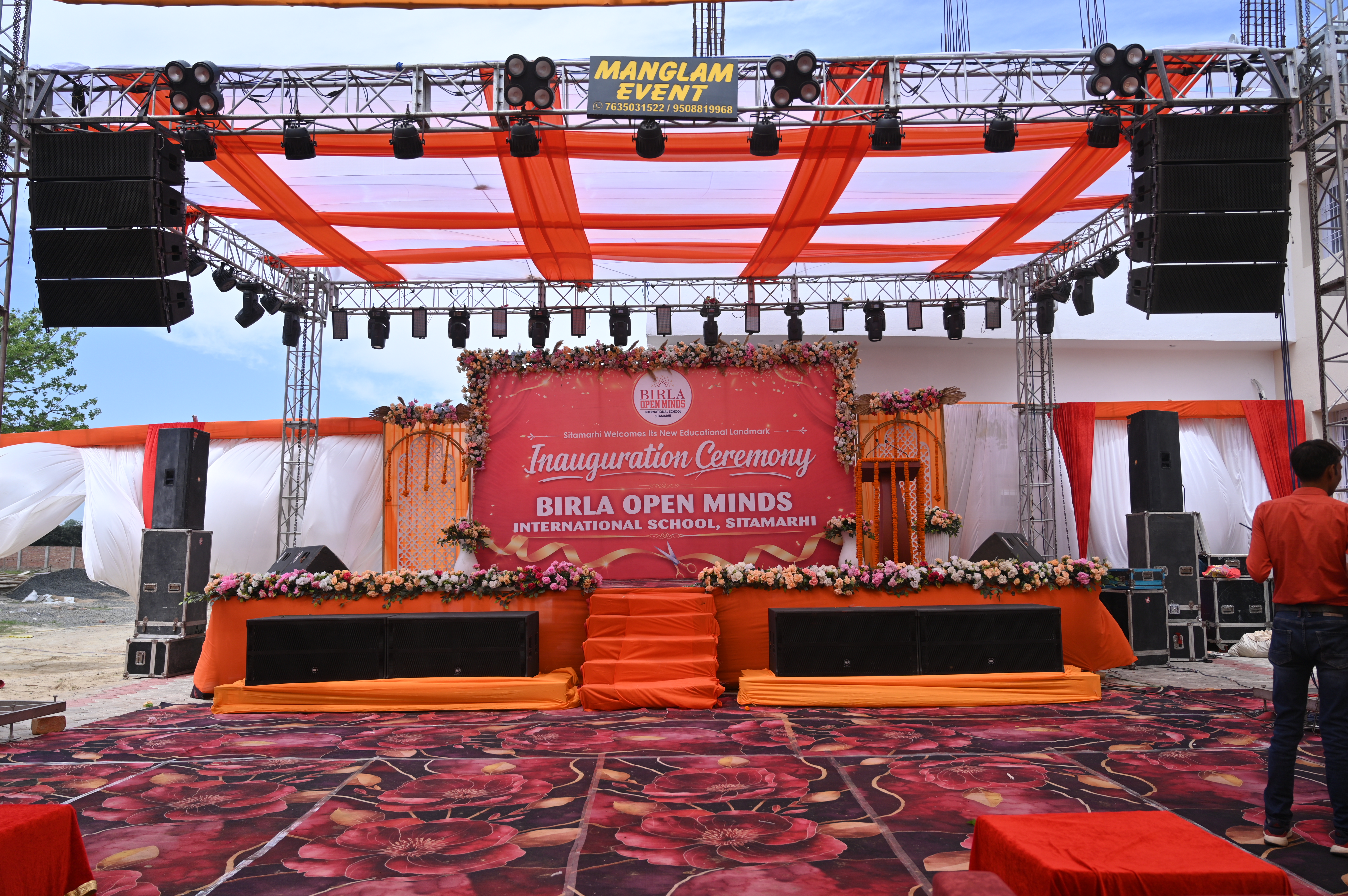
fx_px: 1048
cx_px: 674
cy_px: 448
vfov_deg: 46.3
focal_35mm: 28
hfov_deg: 65.5
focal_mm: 28
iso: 100
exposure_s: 1/800
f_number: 4
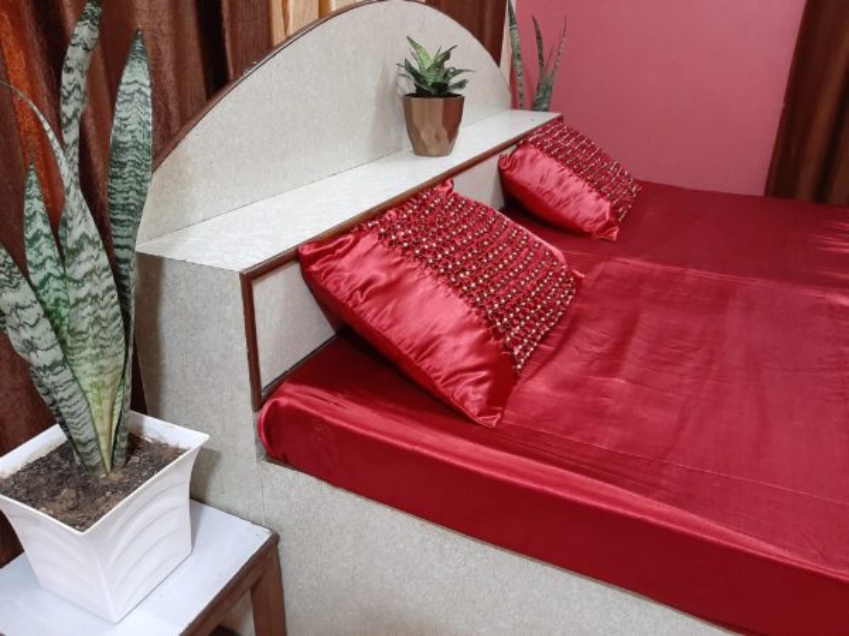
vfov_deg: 53.1
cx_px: 424
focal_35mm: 26
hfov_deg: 67.3
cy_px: 318
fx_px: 638
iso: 400
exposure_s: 1/25
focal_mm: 3.93
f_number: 1.7
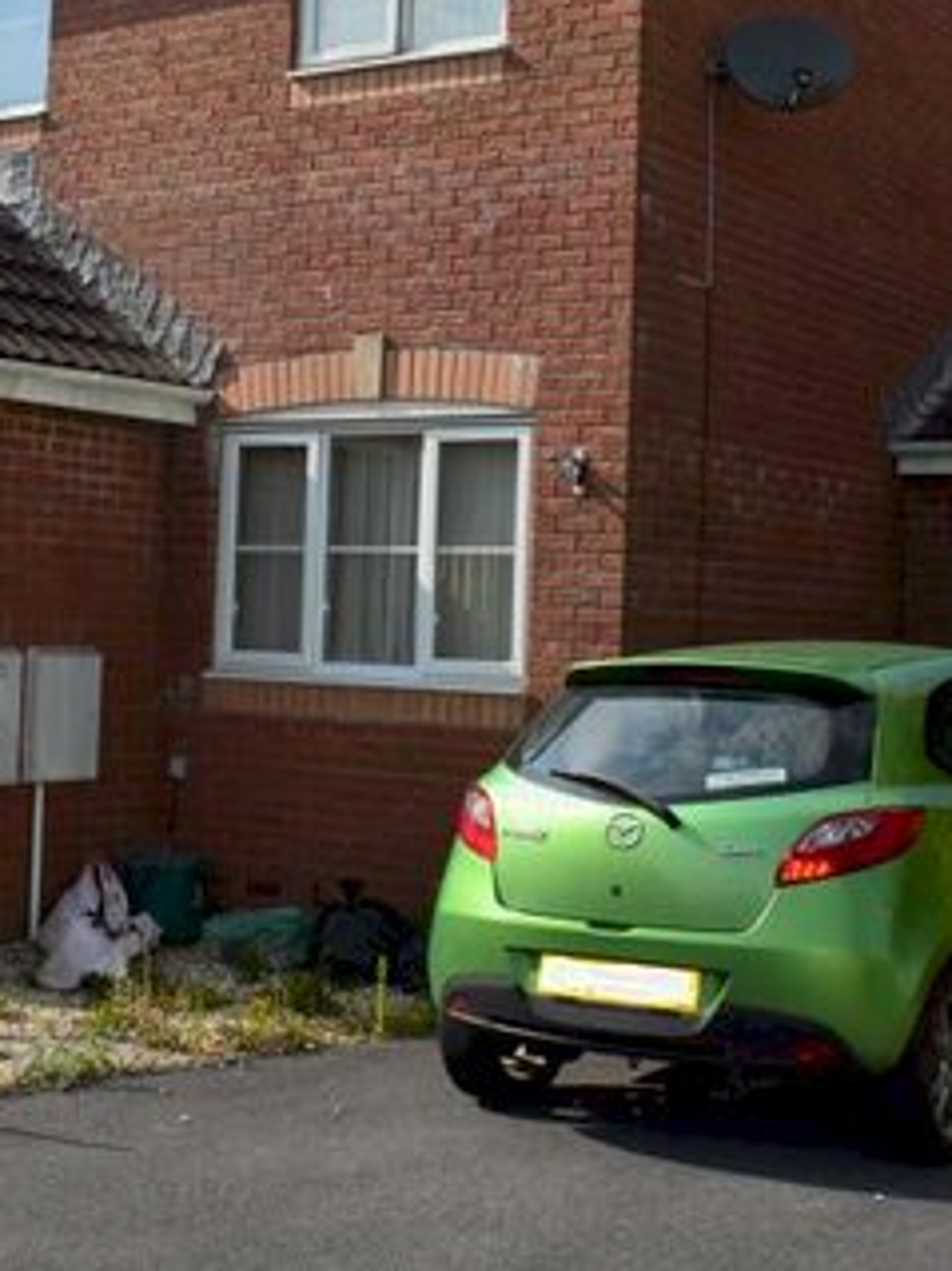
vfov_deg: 33.6
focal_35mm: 57
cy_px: 456
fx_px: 2092
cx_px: 470
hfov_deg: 25.6
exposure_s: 1/200
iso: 100
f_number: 10
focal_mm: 18
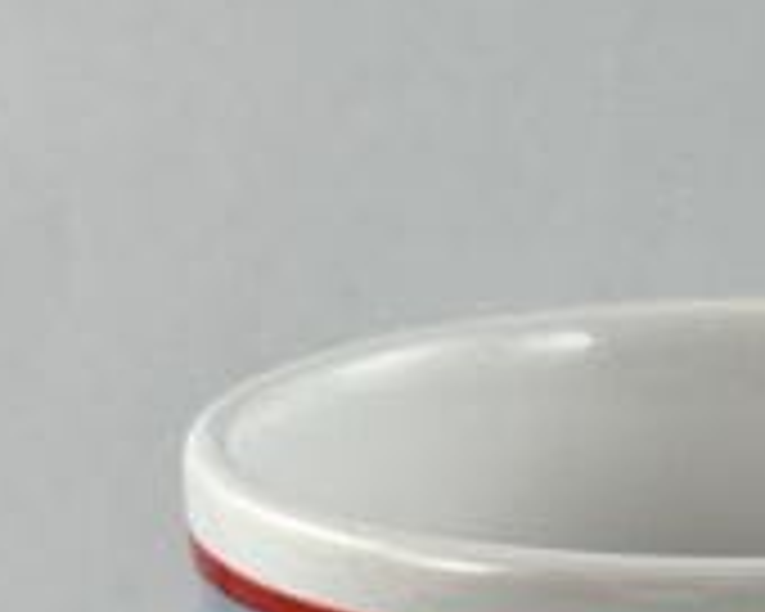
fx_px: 4166
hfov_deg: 10.3
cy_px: 1078
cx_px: 990
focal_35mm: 184
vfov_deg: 8.1
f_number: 1.78
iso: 50
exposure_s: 1/100
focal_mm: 6.86
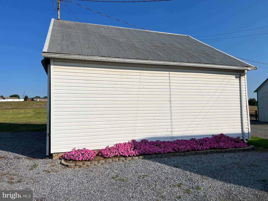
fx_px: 201
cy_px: 100
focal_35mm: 26
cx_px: 134
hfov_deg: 67.3
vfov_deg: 53.1
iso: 50
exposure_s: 1/11364
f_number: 1.5
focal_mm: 5.7
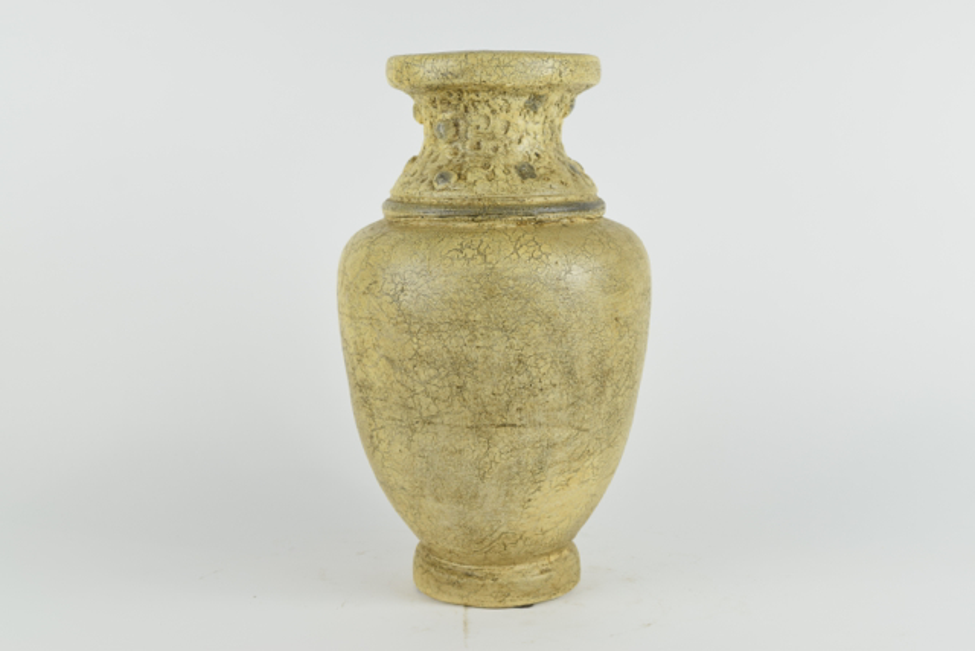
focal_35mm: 57
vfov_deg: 23.8
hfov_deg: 35.0
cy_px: 326
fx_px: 1544
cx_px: 488
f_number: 8
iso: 400
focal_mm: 38
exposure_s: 1/125
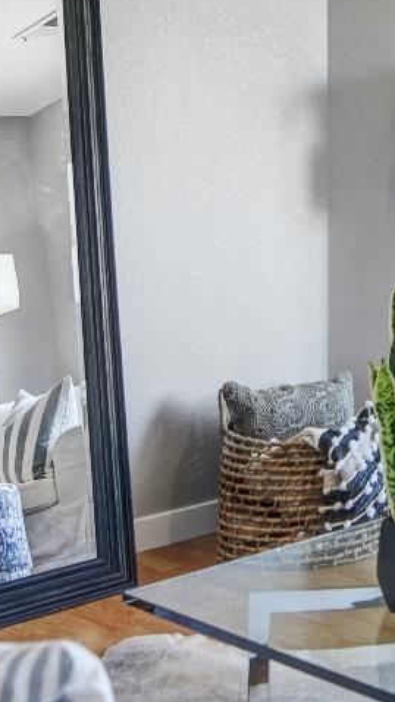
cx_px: 705
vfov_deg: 29.4
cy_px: 77
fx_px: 1284
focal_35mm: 69
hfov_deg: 15.2
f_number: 3.2
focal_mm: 14
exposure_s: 1/40
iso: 100
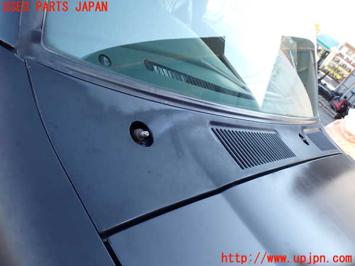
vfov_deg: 44.2
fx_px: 328
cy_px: 133
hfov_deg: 56.8
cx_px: 178
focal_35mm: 32
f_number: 3.2
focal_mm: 5.79
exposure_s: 1/80
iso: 100
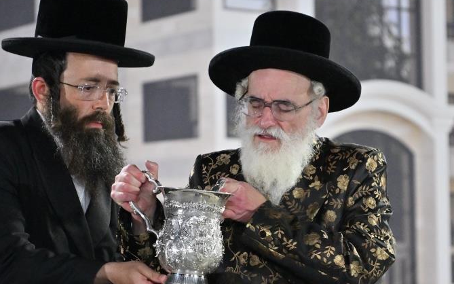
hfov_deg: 4.5
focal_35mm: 468
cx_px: 259
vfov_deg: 2.8
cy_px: 200
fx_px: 5790
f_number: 2.8
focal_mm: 200
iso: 1600
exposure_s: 1/250
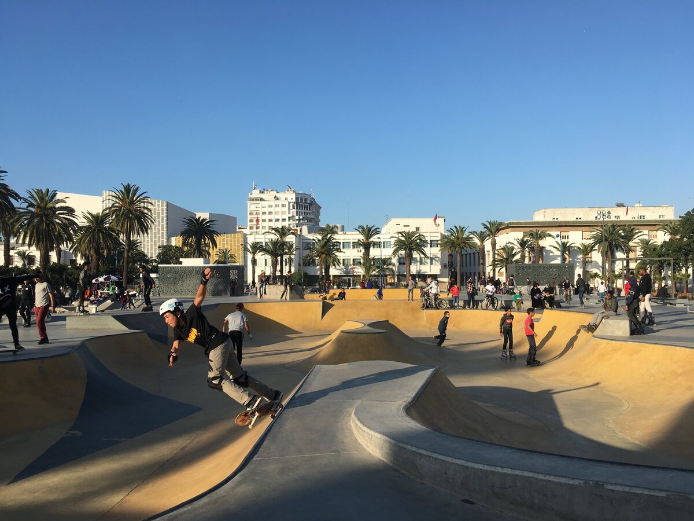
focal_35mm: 29
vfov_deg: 48.2
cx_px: 347
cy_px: 260
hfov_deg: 61.7
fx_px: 581
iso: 25
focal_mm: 4.15
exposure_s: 1/1425
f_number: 2.2
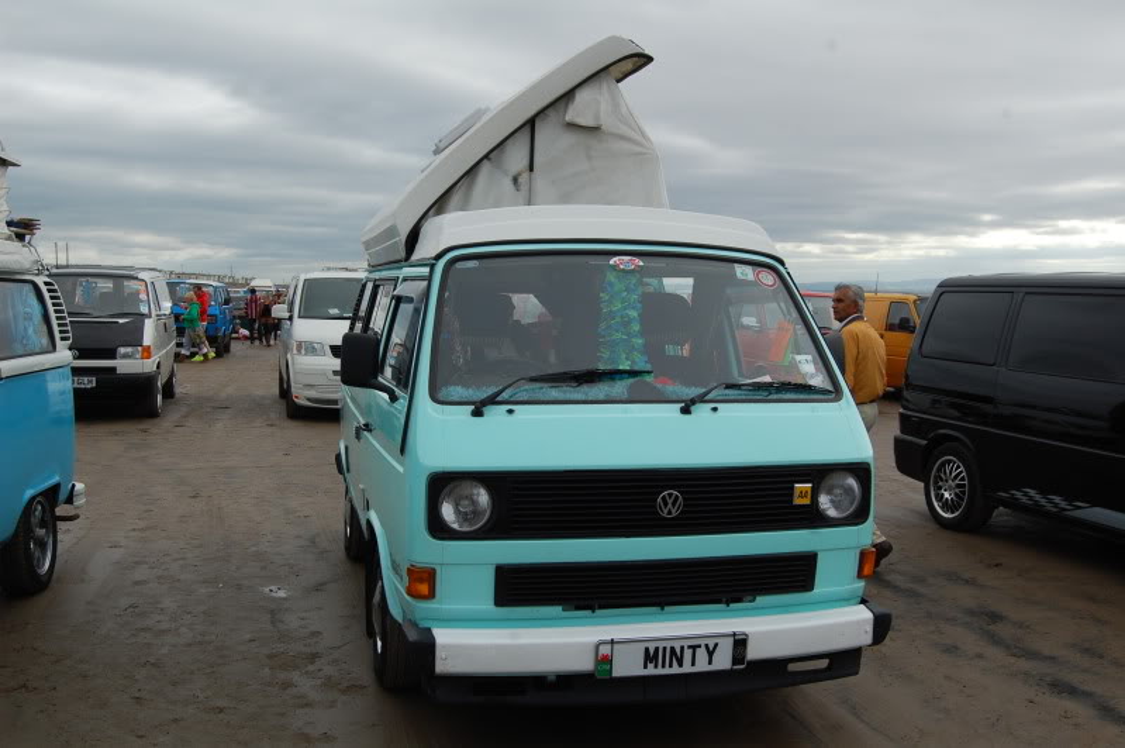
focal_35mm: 39
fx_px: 1217
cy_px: 374
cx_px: 562
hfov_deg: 49.6
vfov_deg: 34.1
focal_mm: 26
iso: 200
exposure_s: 1/320
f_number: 9
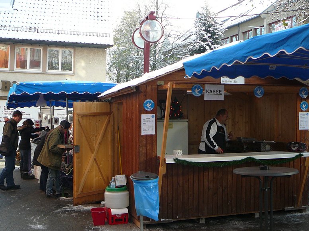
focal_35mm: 45
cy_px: 133
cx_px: 167
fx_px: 402
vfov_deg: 32.1
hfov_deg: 42.1
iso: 80
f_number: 2.8
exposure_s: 1/160
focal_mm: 5.2
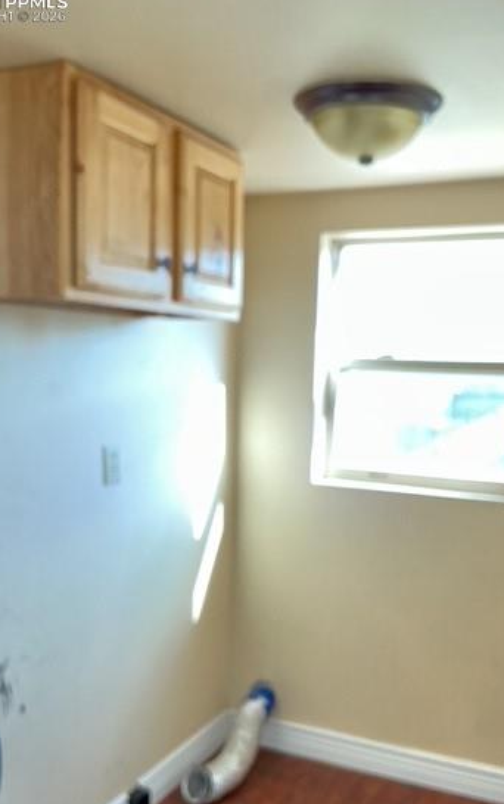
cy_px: 455
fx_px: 790
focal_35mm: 36
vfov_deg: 53.8
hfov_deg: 35.3
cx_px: 283
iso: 160
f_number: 1.8
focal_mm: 3
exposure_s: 1/60
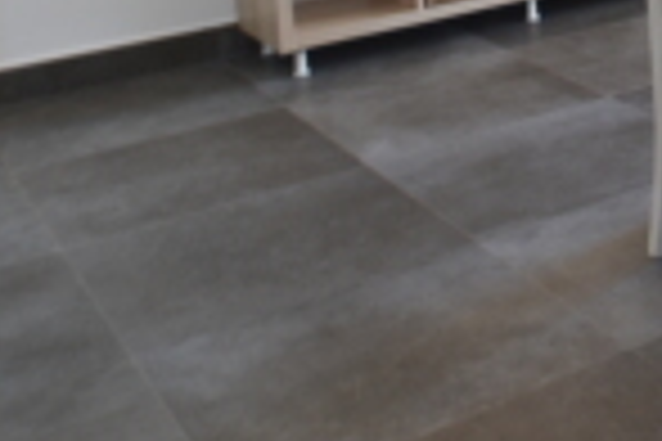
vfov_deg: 16.4
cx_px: 1004
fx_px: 1342
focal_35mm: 73
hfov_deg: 22.5
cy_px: -295
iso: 100
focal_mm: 14
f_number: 13
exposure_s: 1
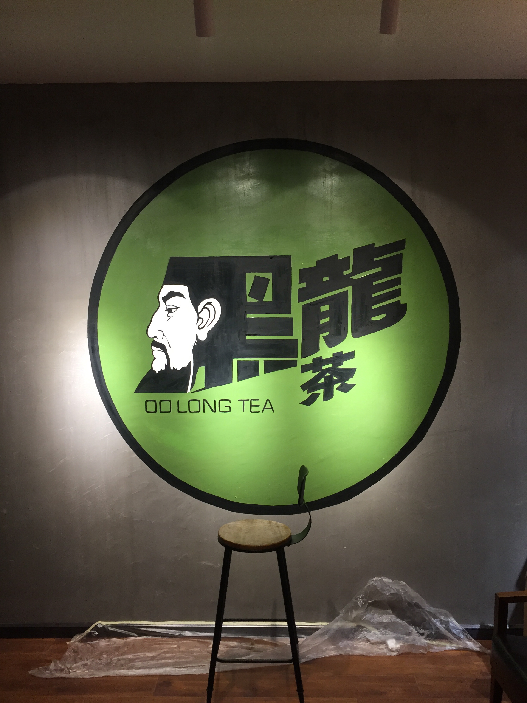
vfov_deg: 61.7
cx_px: 264
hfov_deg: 48.2
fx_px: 589
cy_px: 352
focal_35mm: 29
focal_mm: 4.15
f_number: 2.2
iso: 125
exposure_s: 1/33
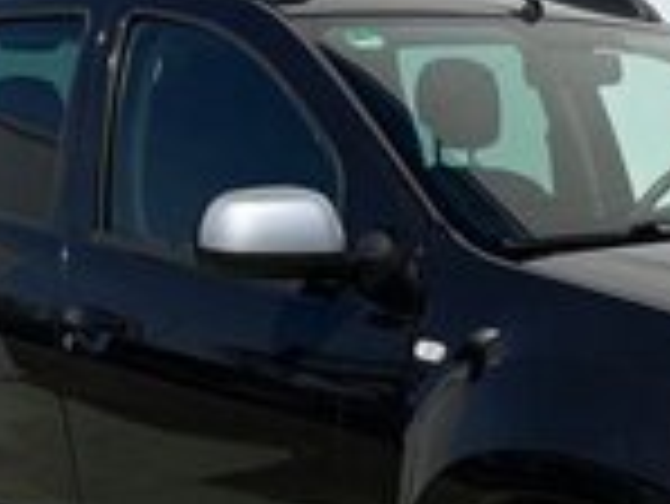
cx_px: 612
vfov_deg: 17.0
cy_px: 490
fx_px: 1647
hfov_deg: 22.4
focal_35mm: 85
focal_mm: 5.96
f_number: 1.6
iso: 50
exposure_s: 1/7813
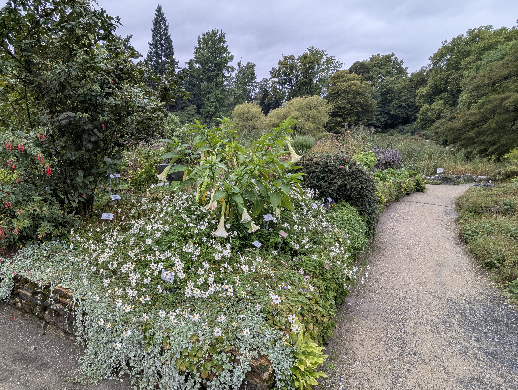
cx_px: 212
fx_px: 285
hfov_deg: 83.7
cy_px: 203
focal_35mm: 19
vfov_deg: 68.8
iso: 51
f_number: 2.2
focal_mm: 2.35
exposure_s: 1/432
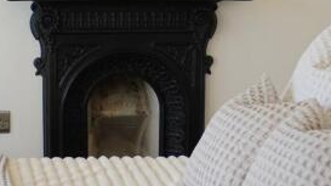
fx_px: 1201
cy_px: 69
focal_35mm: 137
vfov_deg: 8.8
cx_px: 164
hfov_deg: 15.7
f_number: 5.6
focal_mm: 50
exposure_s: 1/80
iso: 320
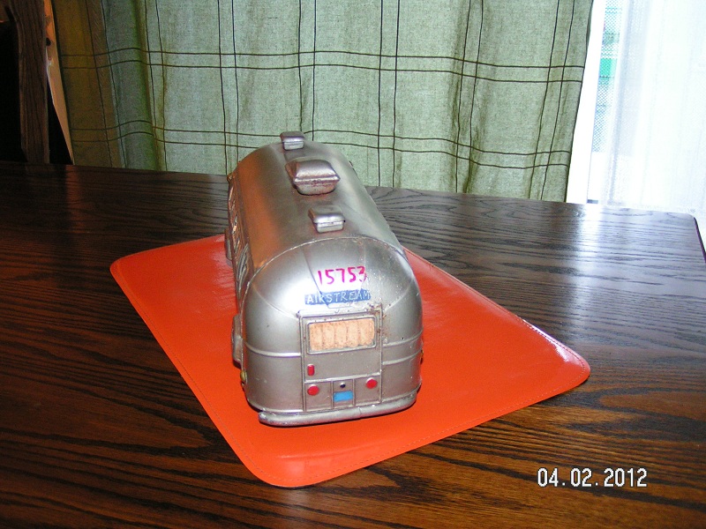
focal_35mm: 38
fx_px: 775
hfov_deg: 49.0
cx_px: 353
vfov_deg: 37.7
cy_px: 264
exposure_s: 1/40
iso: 200
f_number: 2.8
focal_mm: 5.8
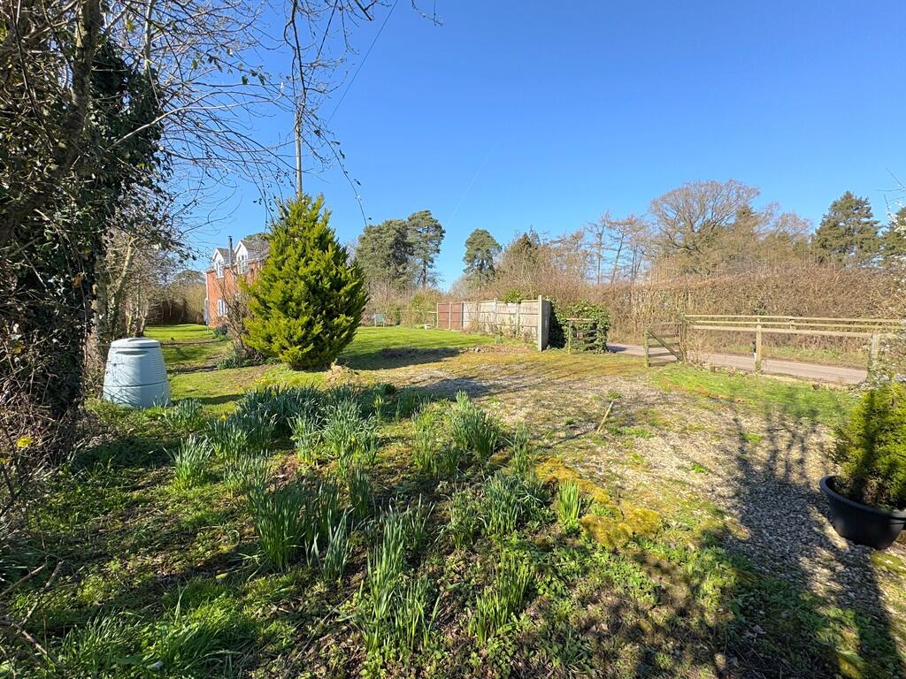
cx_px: 453
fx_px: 366
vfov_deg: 85.7
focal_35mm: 14
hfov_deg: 102.1
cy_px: 340
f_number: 2.2
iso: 50
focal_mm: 2.22
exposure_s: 1/1078
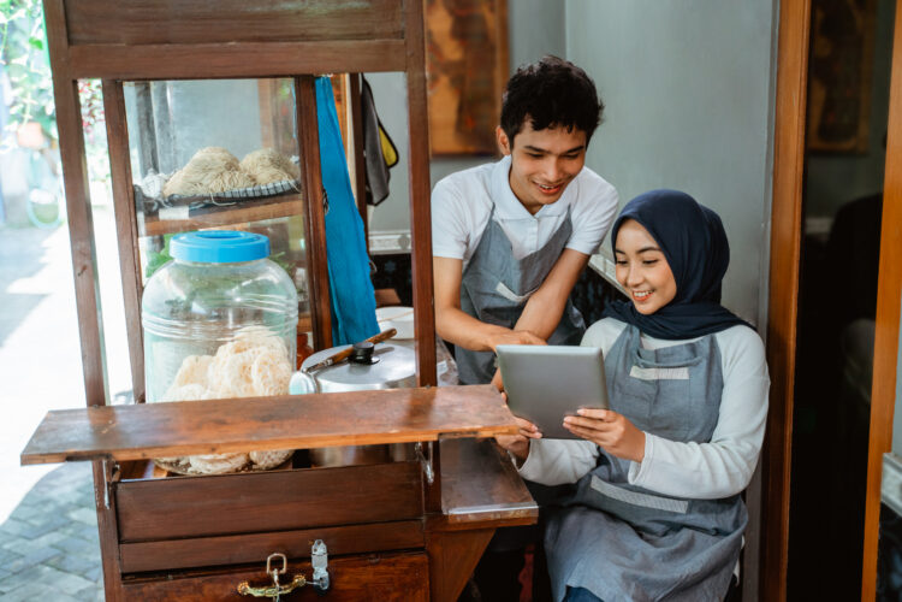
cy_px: 301
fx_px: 1127
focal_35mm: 45
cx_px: 451
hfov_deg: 43.6
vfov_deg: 29.9
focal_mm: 45
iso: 500
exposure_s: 1/200
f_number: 2.8
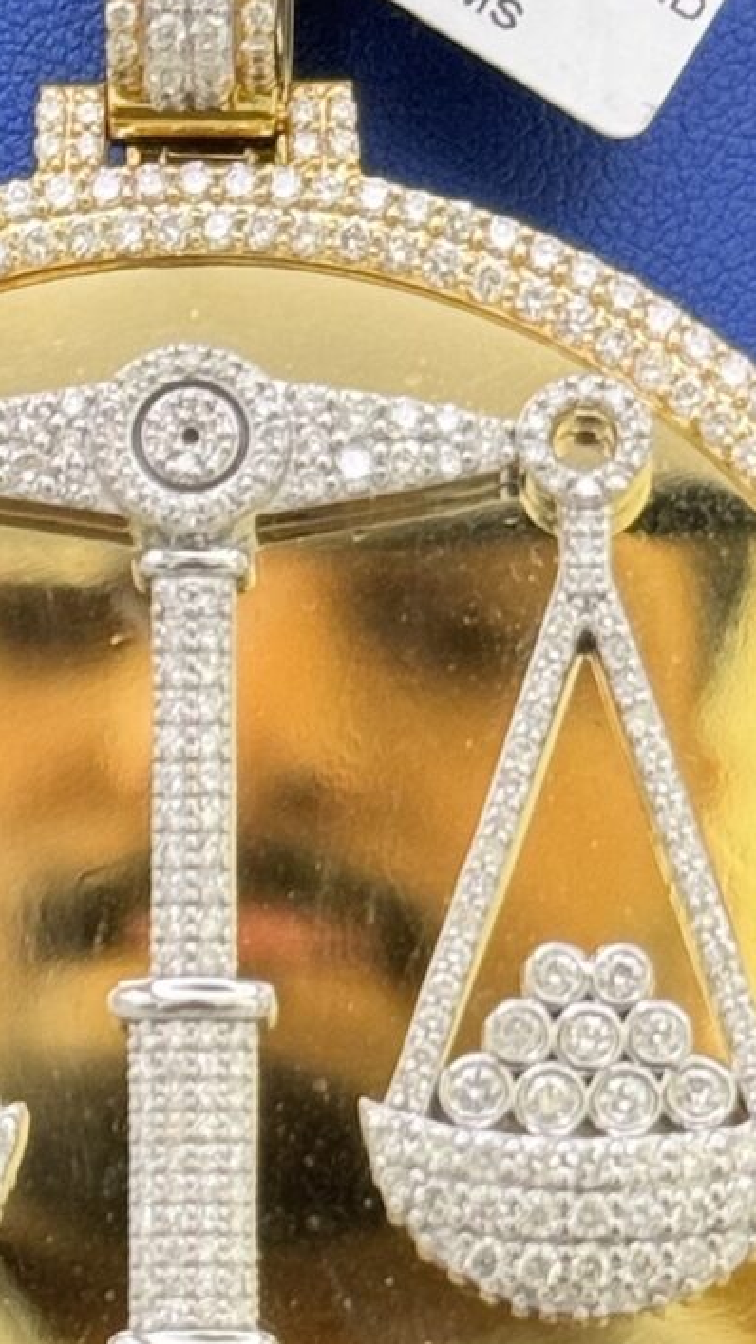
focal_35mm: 189
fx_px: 6739
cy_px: 924
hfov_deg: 6.4
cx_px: 239
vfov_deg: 11.4
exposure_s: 1/60
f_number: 1.78
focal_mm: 6.86
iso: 200
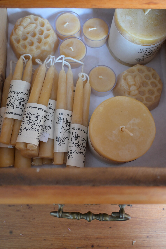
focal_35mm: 38
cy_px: 124
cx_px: 83
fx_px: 259
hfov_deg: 35.5
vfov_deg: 51.3
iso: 1400
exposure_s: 1/60
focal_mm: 25
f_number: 4.2
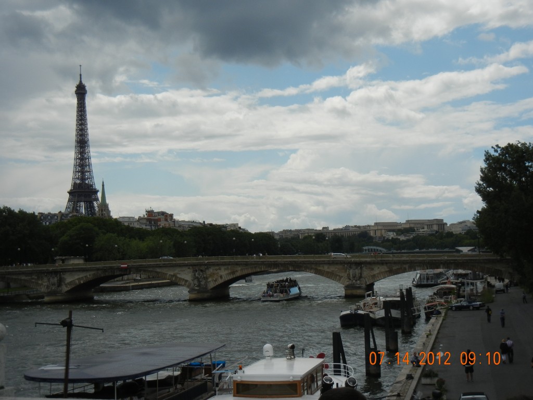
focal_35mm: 59
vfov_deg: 24.8
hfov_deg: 32.7
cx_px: 266
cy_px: 200
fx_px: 908
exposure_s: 1/613
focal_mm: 10.6
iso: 160
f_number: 8
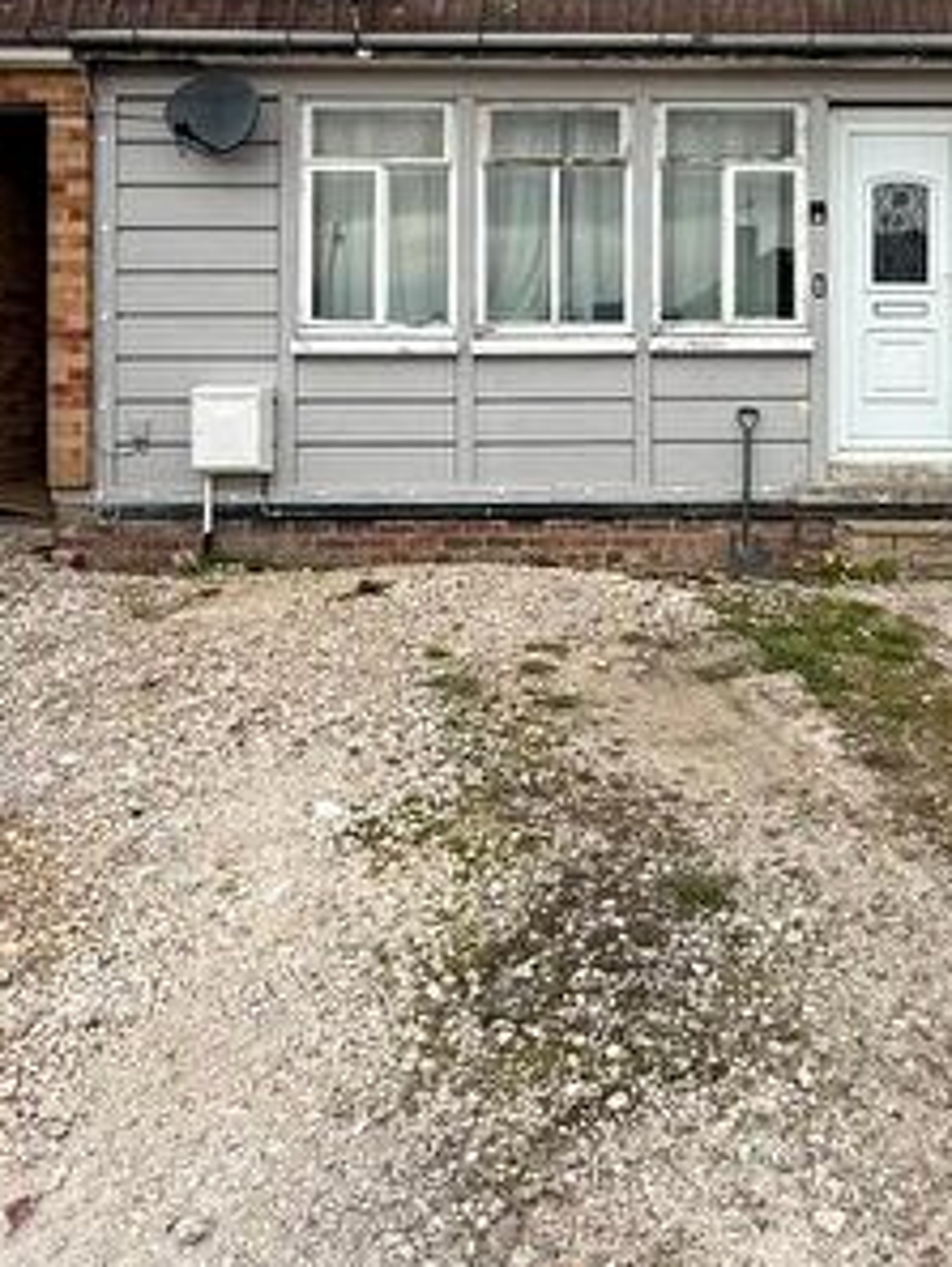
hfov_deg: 42.3
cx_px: 645
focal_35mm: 33
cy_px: 369
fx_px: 1209
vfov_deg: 53.6
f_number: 2.2
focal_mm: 2.22
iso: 50
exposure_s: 1/901
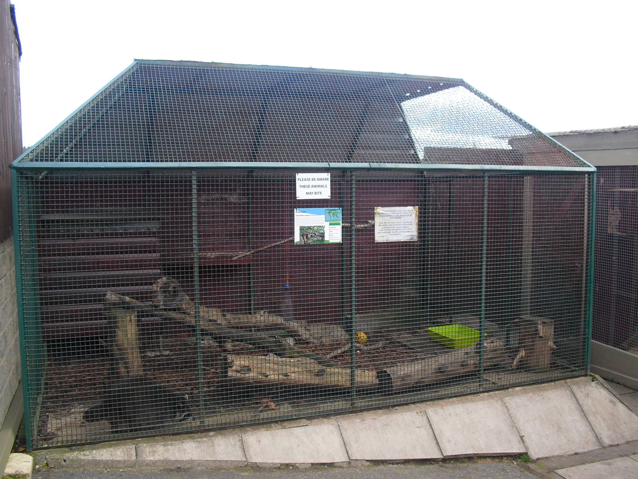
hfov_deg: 51.4
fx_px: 664
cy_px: 240
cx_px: 319
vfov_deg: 39.7
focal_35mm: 36
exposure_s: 1/160
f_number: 3.1
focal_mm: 6.3
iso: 100
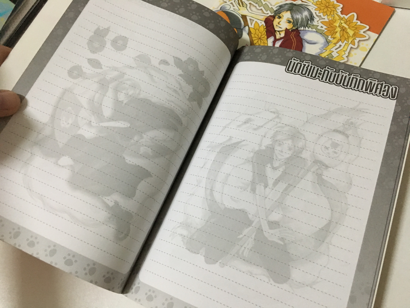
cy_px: 154
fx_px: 343
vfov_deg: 48.2
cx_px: 205
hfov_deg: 61.7
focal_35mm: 29
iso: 200
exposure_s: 1/20
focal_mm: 4.15
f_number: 2.2
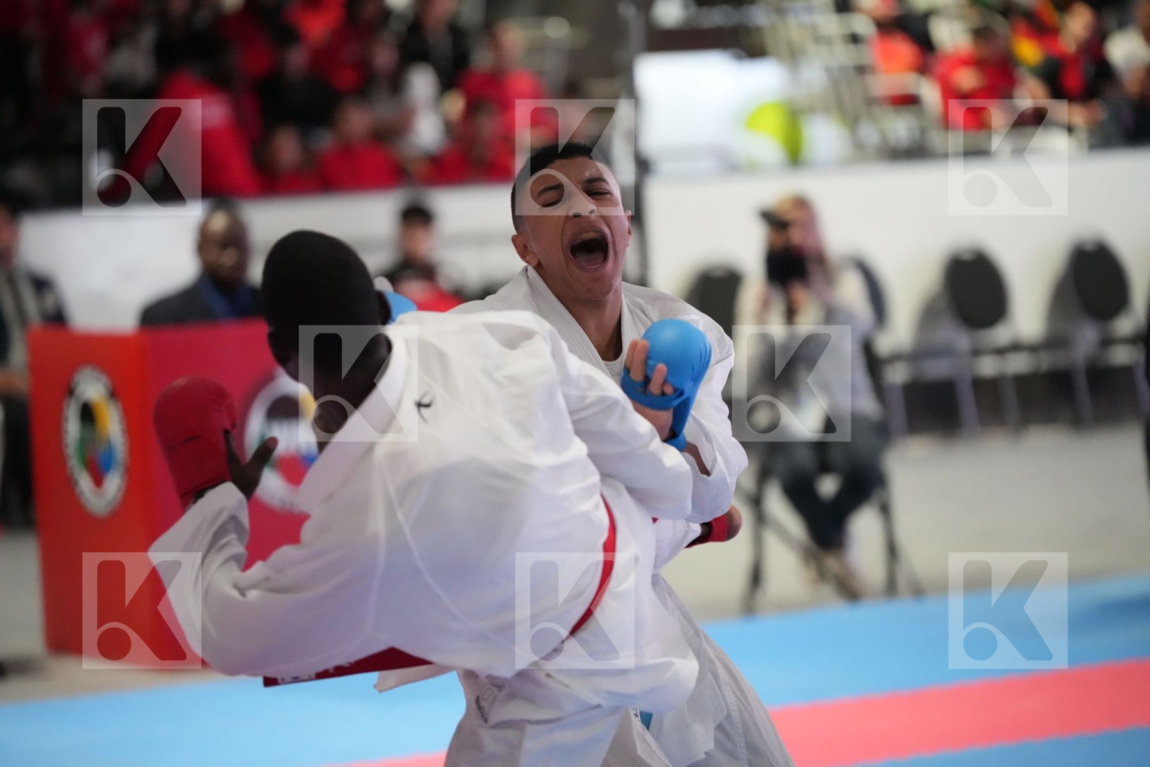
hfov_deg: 13.2
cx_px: 575
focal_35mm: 155
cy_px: 384
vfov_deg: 8.9
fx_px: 4951
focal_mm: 155
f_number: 2.8
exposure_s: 1/800
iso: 12800
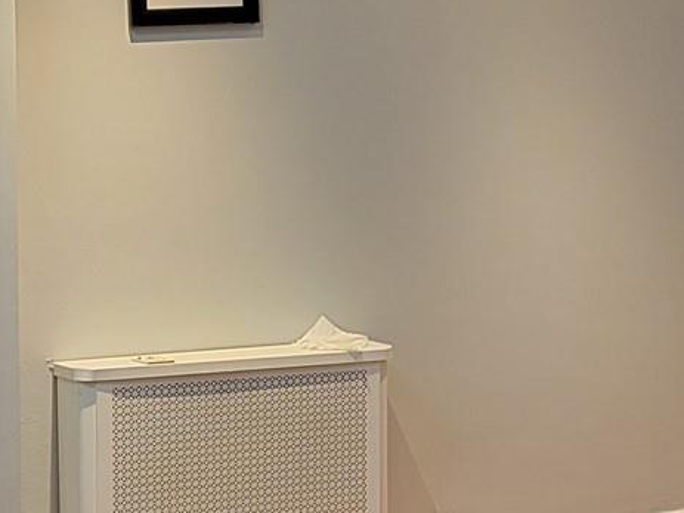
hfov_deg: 17.0
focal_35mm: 115
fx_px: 2272
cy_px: 111
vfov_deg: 12.8
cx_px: 529
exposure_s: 1/120
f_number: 1.8
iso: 200
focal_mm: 5.4
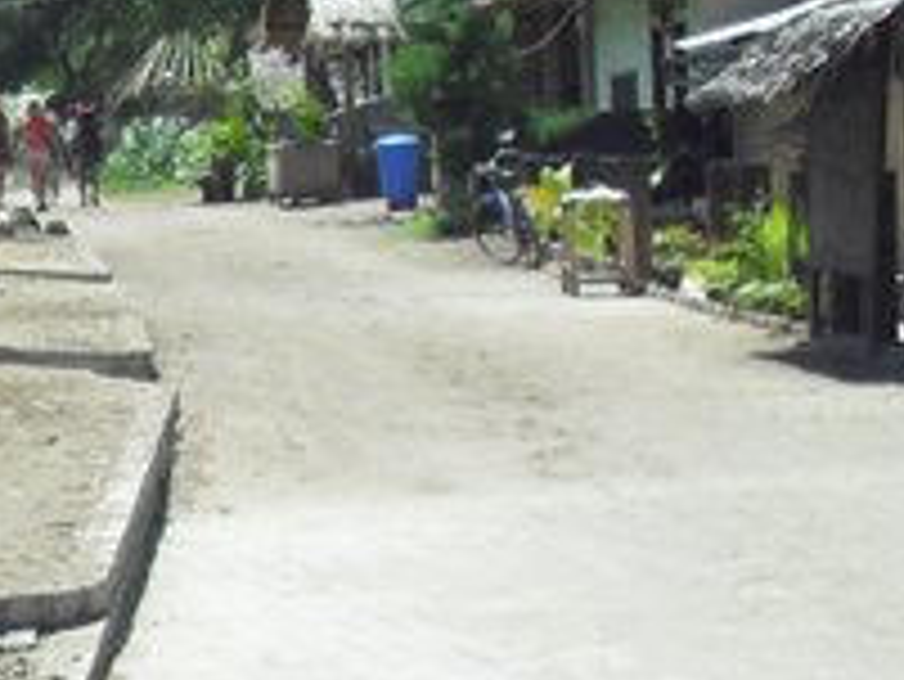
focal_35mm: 151
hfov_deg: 12.3
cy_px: 531
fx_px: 3946
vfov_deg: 9.8
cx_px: -558
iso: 100
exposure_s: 1/160
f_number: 8
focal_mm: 6.2
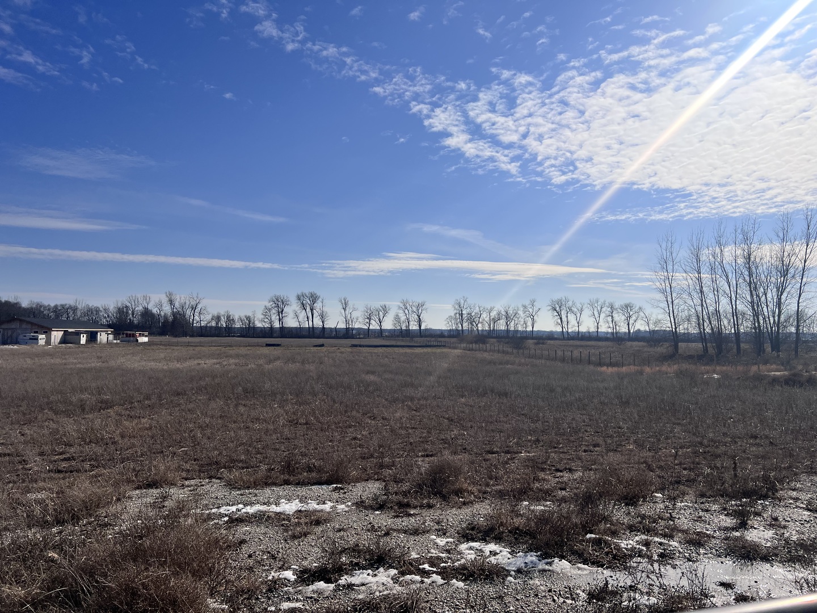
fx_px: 614
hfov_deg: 67.3
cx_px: 408
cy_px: 306
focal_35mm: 26
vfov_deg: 53.1
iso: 50
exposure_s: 1/12658
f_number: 1.5
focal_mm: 5.7
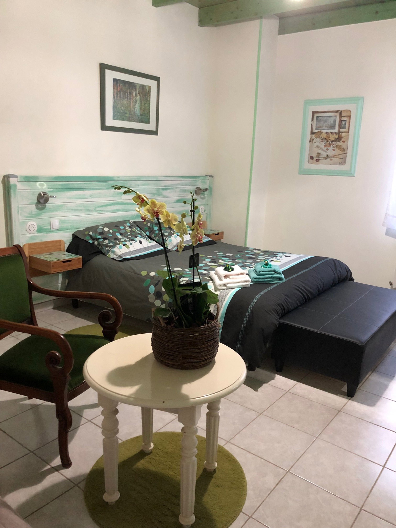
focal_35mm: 28
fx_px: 427
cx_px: 198
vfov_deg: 63.4
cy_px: 264
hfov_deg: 49.7
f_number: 1.8
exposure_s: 1/5
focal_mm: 3.99
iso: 80
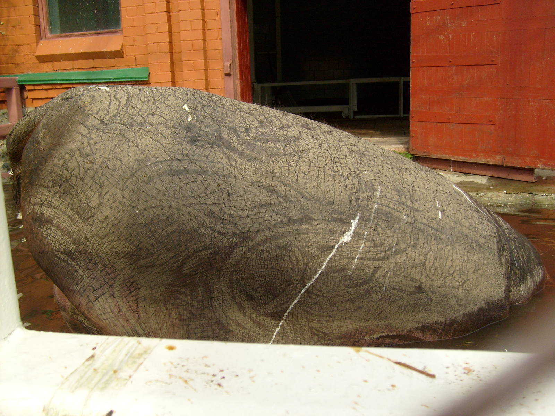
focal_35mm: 35
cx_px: 278
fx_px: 561
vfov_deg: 40.7
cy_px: 208
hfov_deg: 52.6
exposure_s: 1/350
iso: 80
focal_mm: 5.8
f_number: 2.8
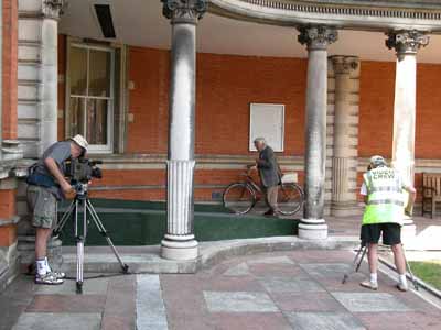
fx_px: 624
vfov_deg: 29.7
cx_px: 220
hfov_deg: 38.9
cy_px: 165
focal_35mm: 49
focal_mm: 12.7
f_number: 3.8
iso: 100
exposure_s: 1/113
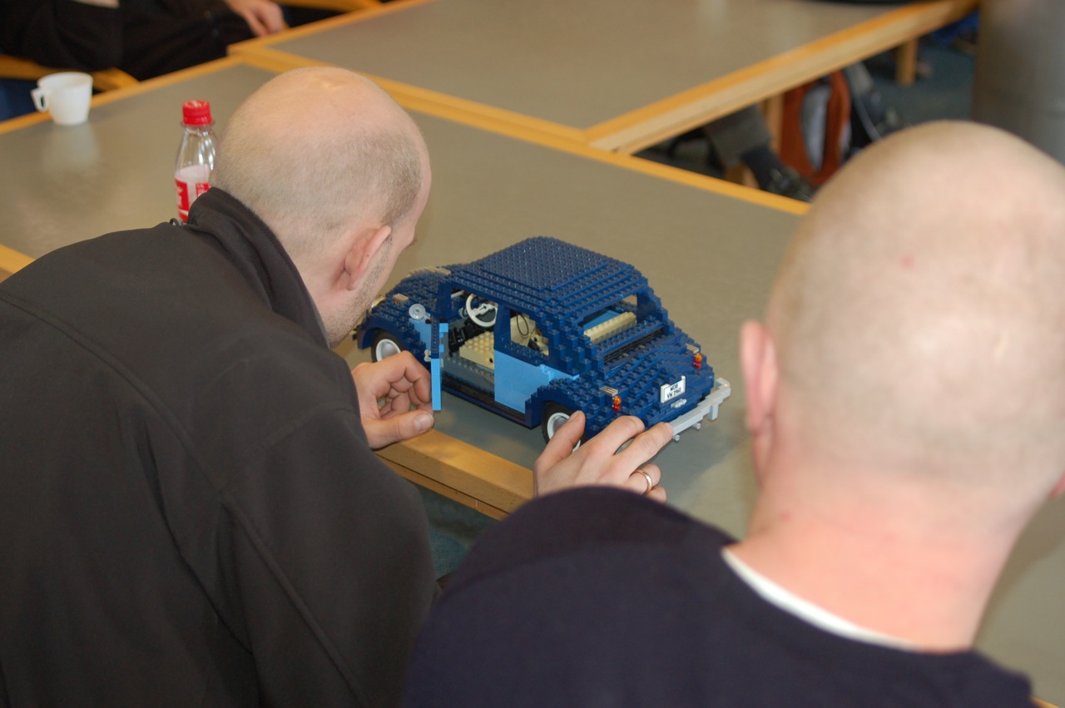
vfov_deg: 23.7
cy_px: 354
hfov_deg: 35.1
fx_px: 1685
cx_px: 532
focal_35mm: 57
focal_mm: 38
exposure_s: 1/60
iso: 400
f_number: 3.3
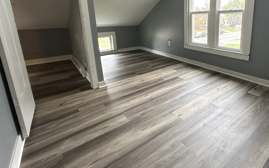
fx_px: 154
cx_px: 178
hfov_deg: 79.8
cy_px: 52
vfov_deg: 55.7
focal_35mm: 21
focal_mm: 2.22
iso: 160
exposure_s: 1/99
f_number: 2.2
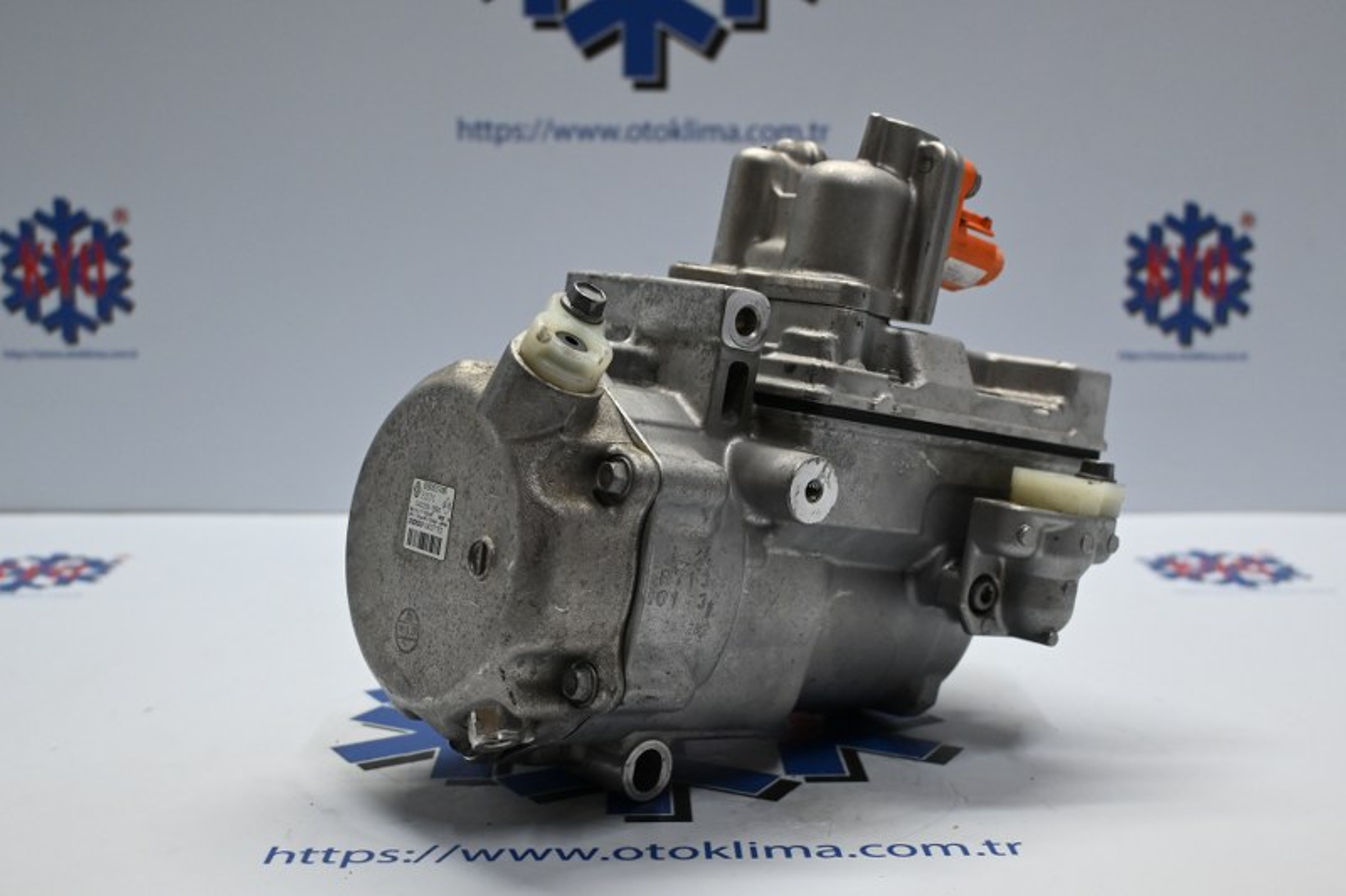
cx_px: 673
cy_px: 448
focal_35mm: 44
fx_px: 1626
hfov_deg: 45.0
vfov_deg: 30.8
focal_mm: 29
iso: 1100
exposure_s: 1/125
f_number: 4.8
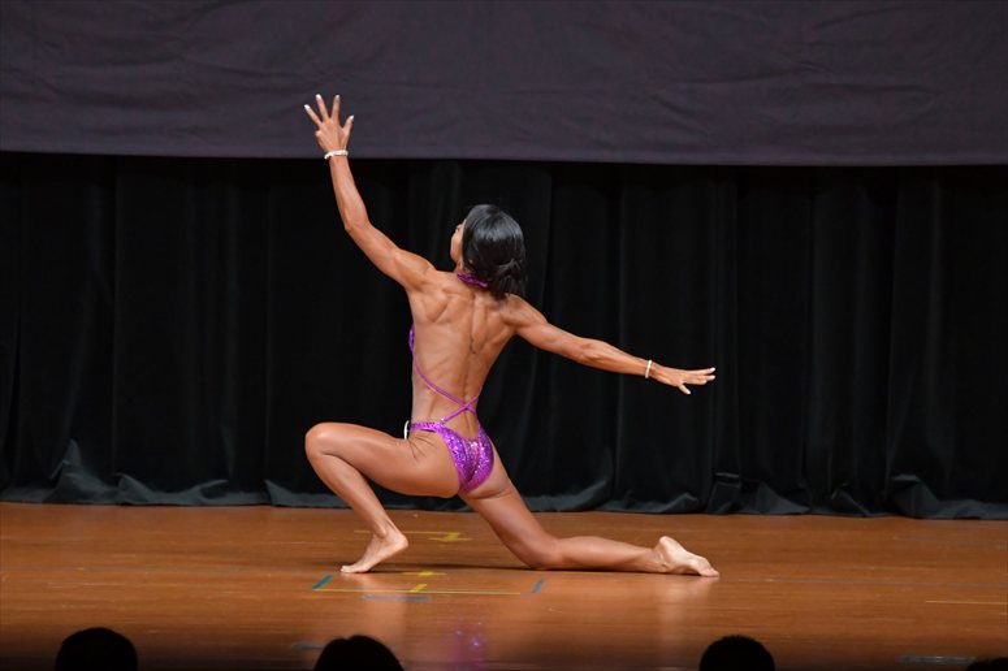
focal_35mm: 300
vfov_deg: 4.6
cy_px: 336
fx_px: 8396
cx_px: 504
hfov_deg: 6.9
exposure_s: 1/400
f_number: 5.6
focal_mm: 200
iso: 4000
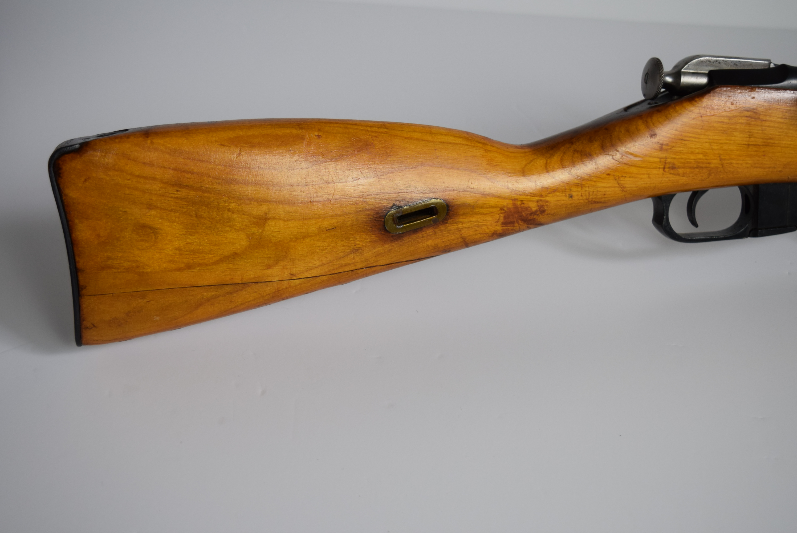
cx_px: 398
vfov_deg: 26.5
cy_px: 266
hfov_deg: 38.9
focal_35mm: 51
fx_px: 1130
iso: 640
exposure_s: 1/125
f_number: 5.6
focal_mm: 34
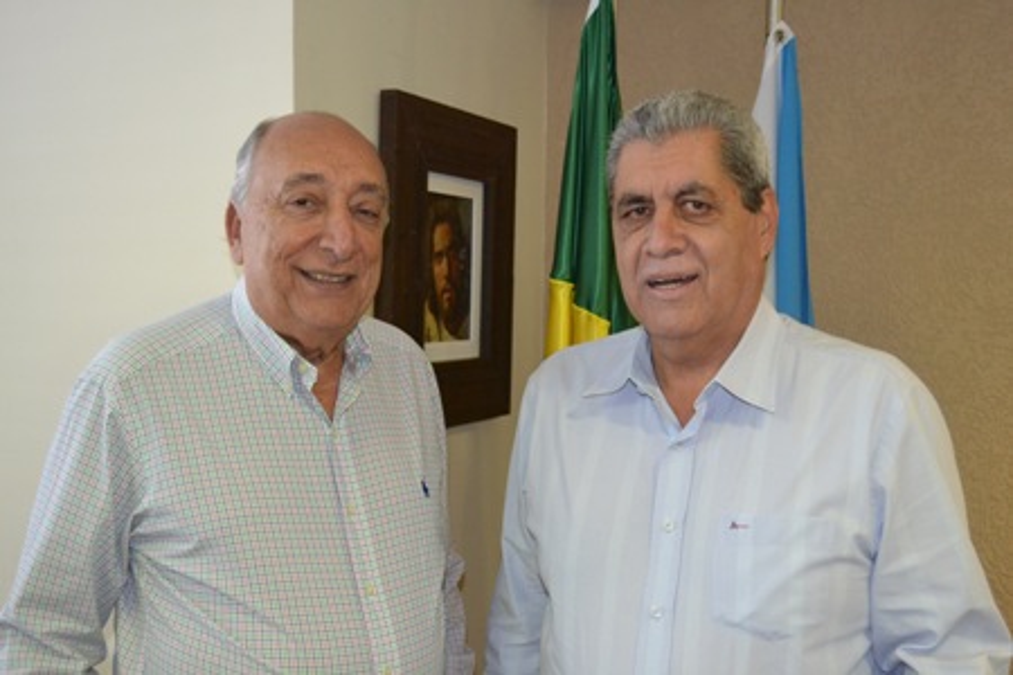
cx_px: 506
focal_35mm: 48
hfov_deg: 41.1
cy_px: 338
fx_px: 1351
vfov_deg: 28.1
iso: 1800
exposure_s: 1/60
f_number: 4.8
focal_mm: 32
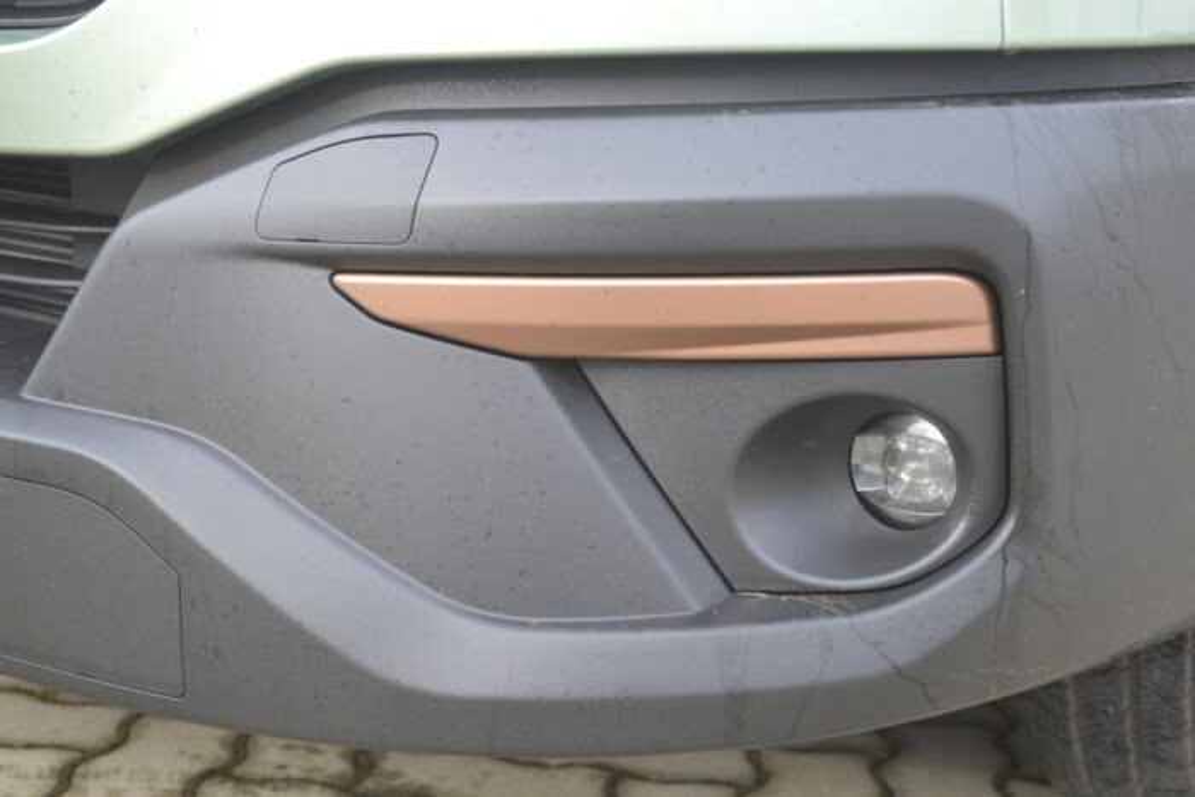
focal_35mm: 57
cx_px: 598
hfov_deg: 35.0
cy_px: 398
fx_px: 1892
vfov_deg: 23.8
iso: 360
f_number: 5.6
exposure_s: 1/125
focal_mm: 38
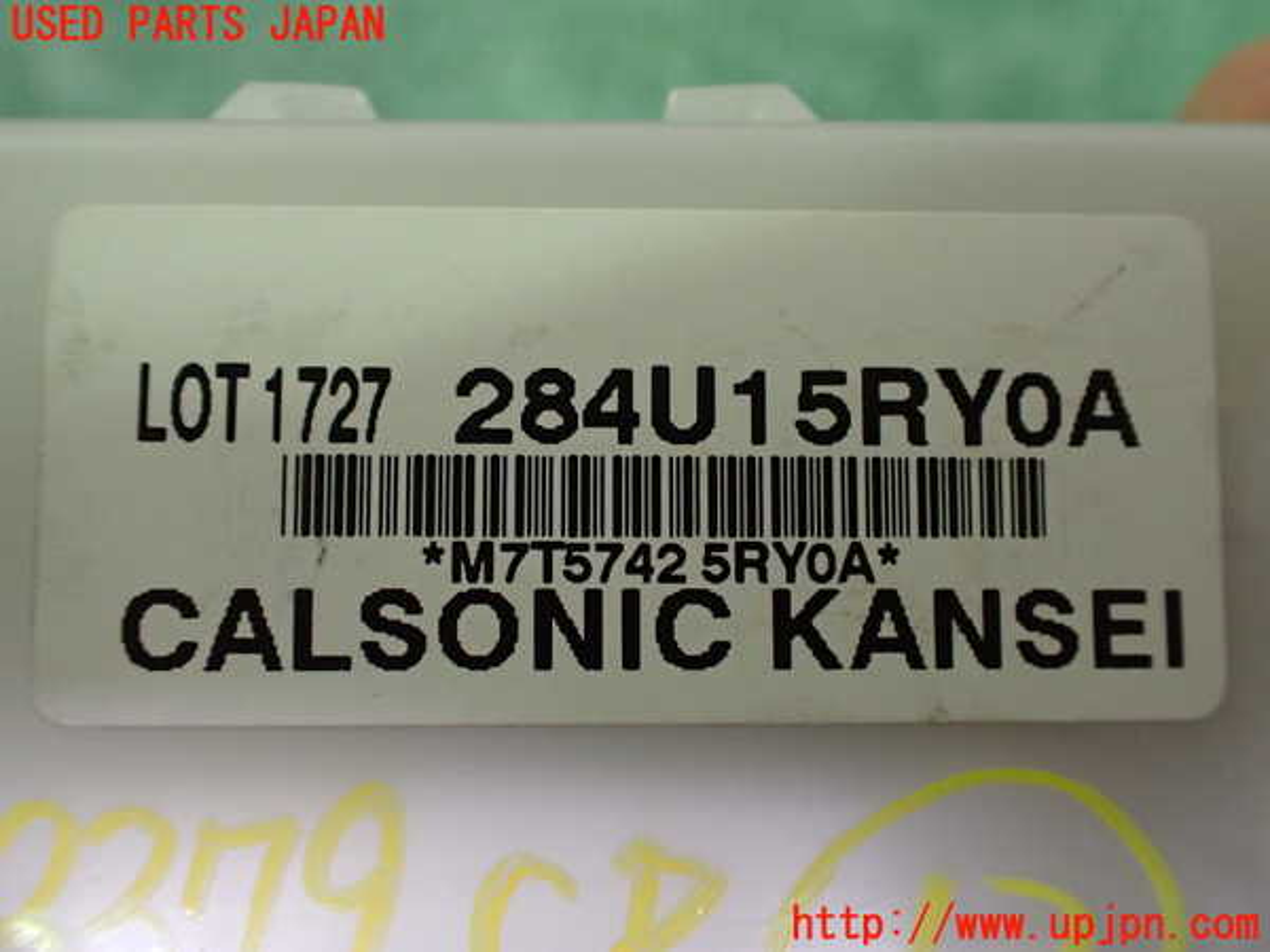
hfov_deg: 60.0
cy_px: 476
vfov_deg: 46.8
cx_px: 635
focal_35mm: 30
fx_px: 1101
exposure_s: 1/125
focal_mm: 5.4
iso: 800
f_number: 2.3
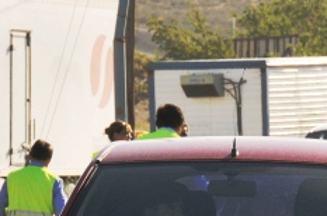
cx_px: 312
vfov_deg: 2.8
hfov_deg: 4.2
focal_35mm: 495
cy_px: 272
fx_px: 4486
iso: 200
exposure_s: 1/1250
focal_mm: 75
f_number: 5.6
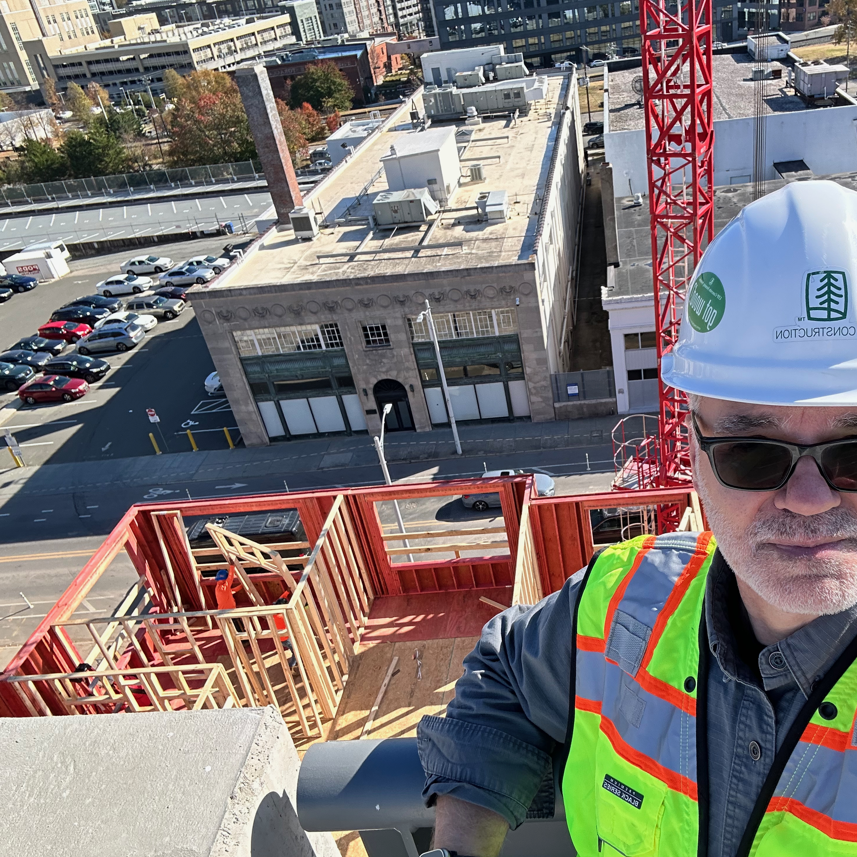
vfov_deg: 57.3
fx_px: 784
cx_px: 569
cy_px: 431
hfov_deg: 56.1
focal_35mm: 28
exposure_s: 1/600
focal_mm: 2.69
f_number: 1.9
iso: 25
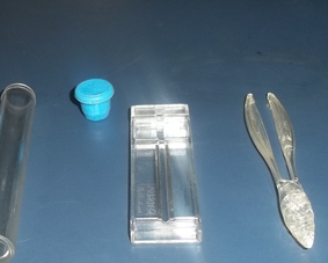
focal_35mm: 62
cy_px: 179
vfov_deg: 24.5
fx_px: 602
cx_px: 108
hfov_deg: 30.2
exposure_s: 1/30
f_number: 3.1
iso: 64
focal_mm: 6.5
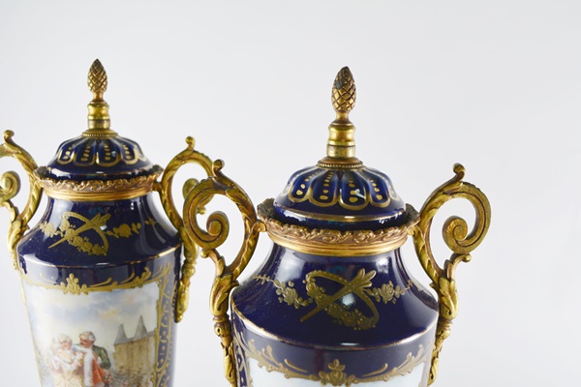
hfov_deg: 53.1
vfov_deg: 36.9
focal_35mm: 36
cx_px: 290
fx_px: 581
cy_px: 194
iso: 320
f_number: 5.6
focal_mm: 24
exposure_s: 1/125
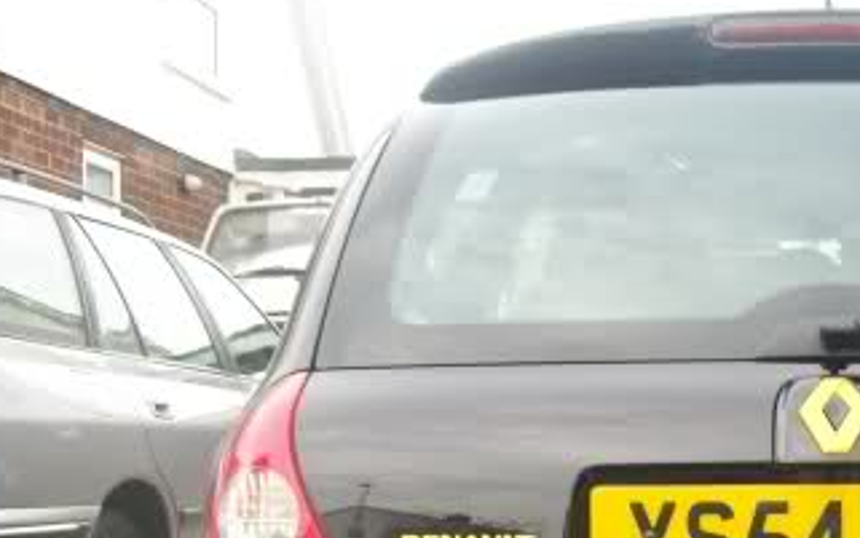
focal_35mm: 76
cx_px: 820
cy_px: 452
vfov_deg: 17.0
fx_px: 1782
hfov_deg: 26.0
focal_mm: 6
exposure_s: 1/80
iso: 64
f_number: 2.7
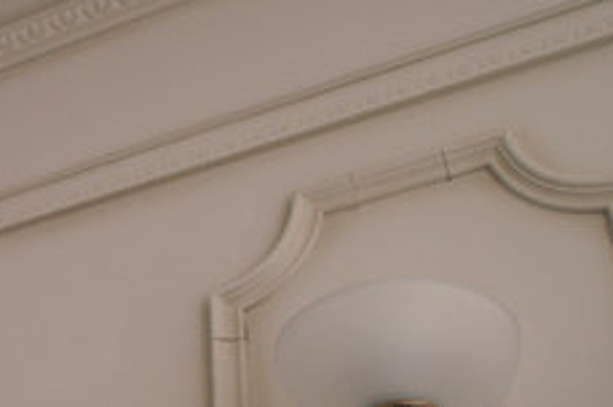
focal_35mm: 73
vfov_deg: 18.5
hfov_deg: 26.4
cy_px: 313
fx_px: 1241
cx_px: 19
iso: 400
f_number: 3.5
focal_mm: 18
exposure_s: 1/30
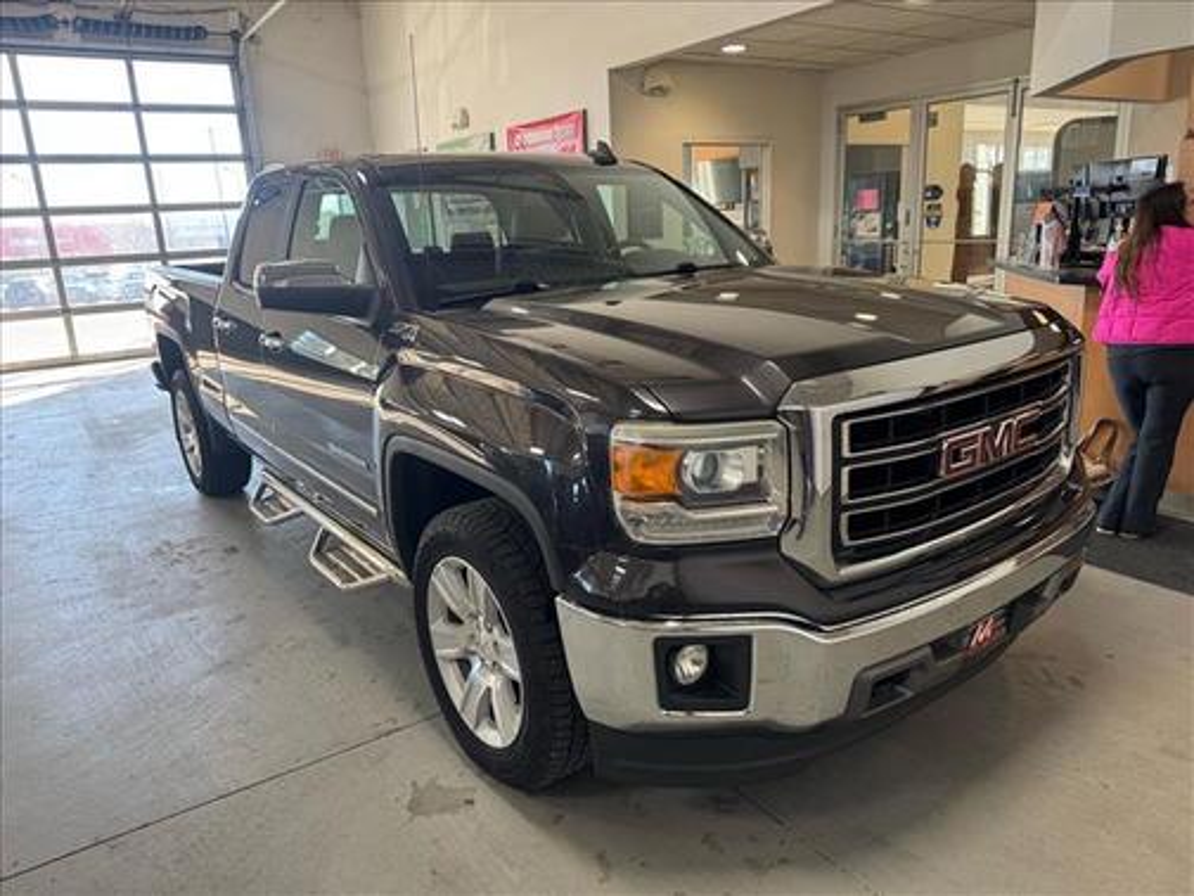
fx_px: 828
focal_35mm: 24
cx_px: 597
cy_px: 448
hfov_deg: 71.6
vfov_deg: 56.8
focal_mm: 6.76
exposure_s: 1/120
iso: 125
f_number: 1.78
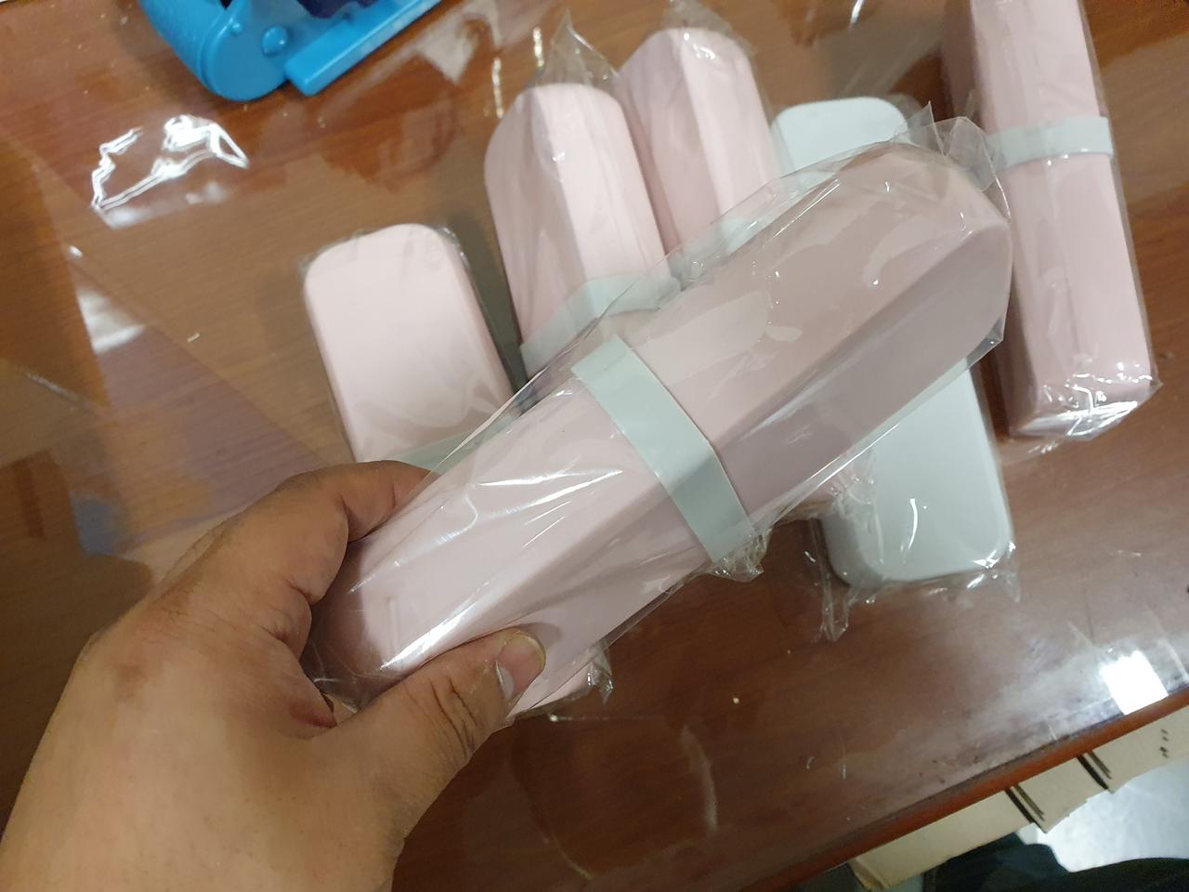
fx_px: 893
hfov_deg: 67.3
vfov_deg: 53.1
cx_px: 594
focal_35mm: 26
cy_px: 446
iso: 500
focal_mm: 4.32
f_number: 2.4
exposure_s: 1/40
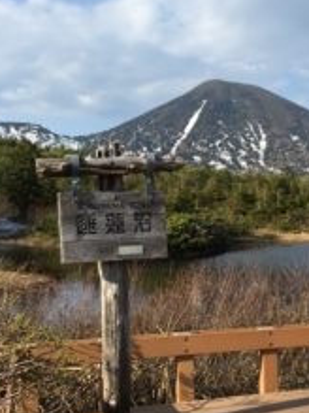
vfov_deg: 36.1
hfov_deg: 27.1
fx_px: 631
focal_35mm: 53
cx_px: 239
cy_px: 236
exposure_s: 1/1099
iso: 25
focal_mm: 4.15
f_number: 2.2
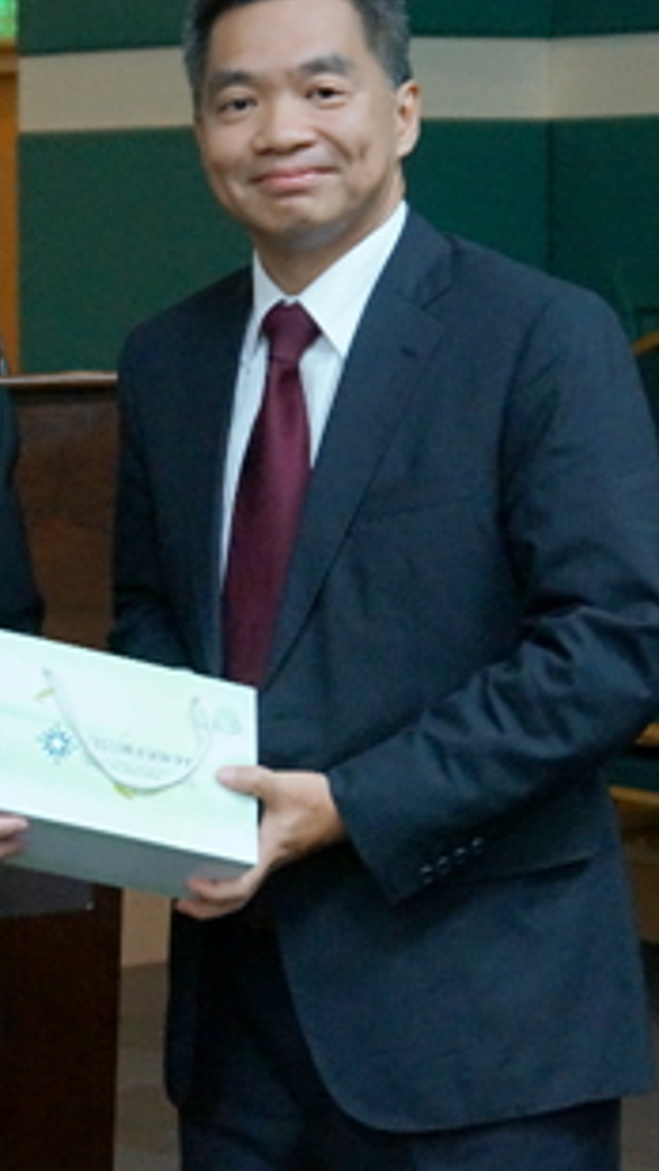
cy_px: 500
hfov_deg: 9.2
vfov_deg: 16.4
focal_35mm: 131
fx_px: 4067
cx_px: 68
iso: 3200
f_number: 5
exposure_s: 1/50
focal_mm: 43
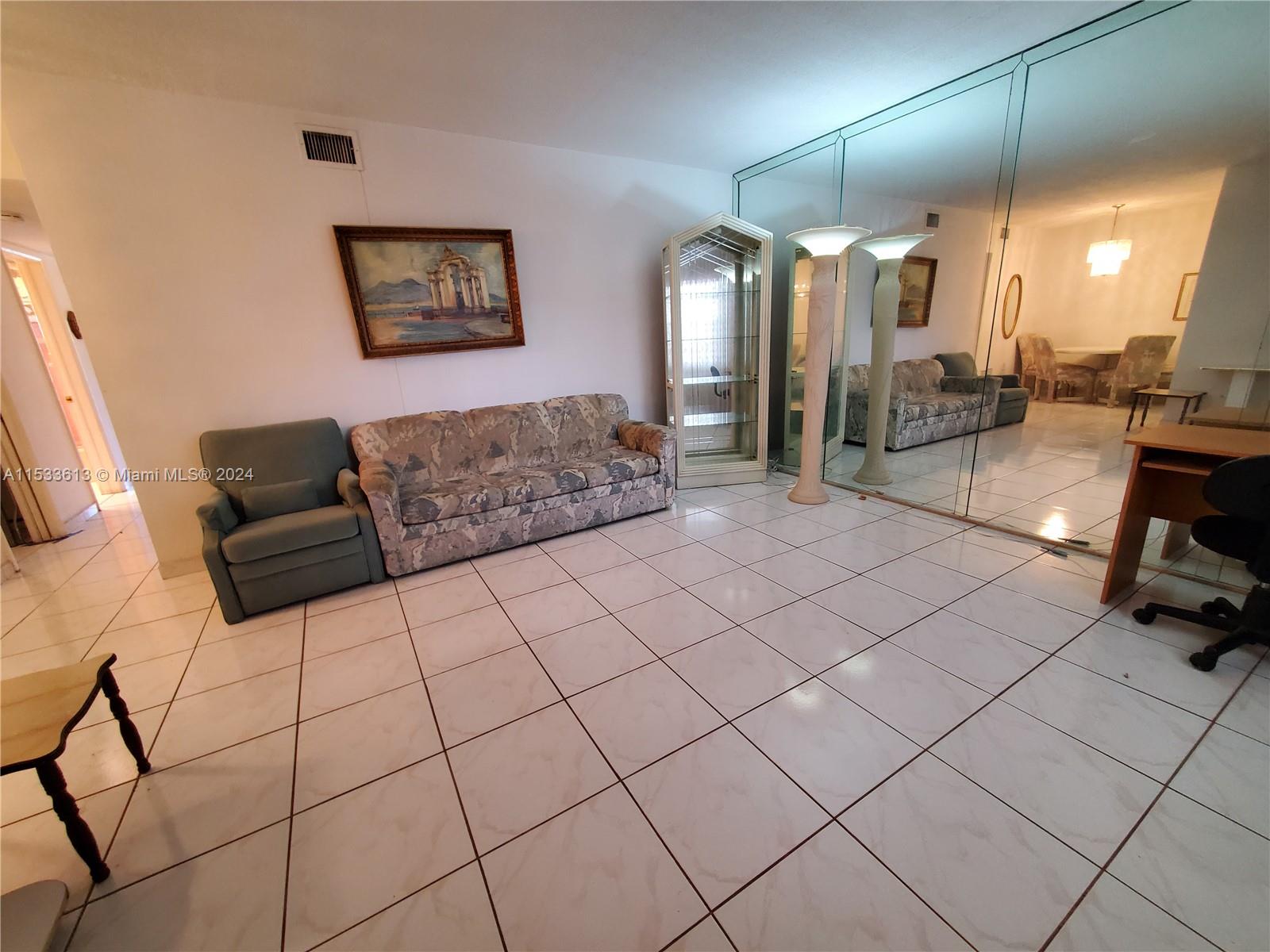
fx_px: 477
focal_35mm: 13
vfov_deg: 89.9
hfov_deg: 106.2
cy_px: 476
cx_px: 635
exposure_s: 1/60
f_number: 2.2
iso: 320
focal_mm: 1.8
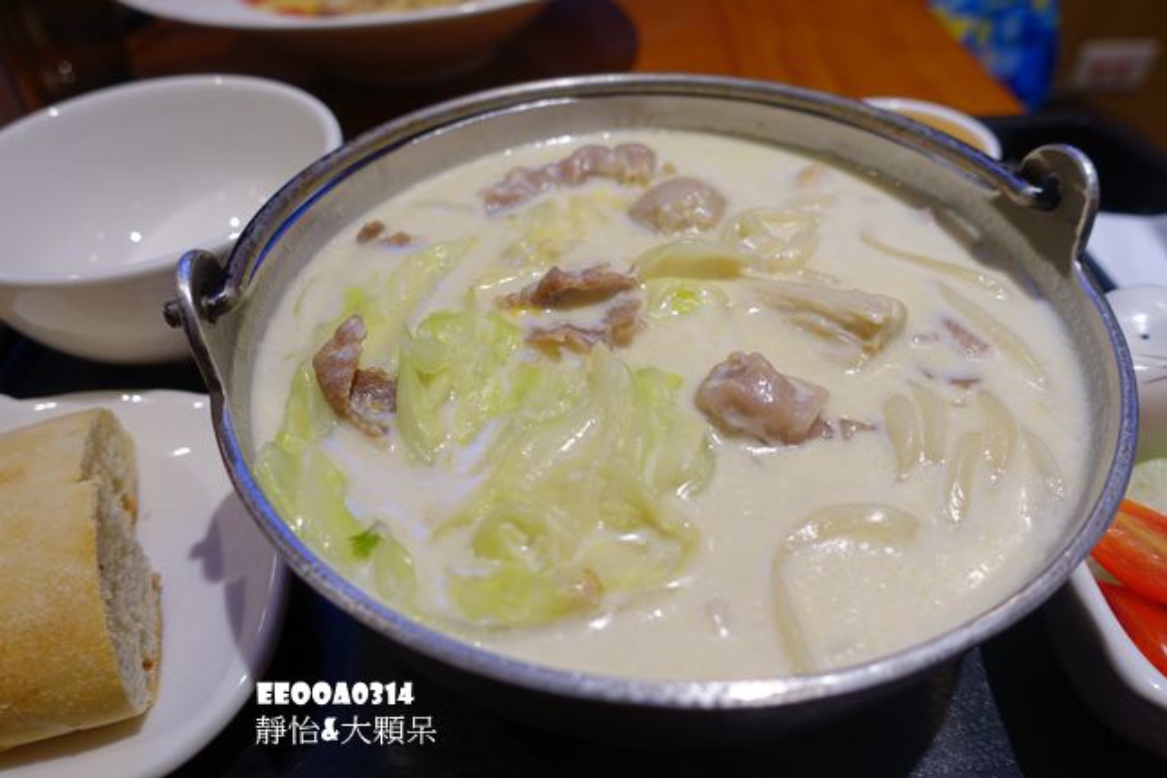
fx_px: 778
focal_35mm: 24
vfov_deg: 53.1
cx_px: 584
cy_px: 389
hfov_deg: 73.8
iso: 125
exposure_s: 1/30
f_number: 2.5
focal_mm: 8.8
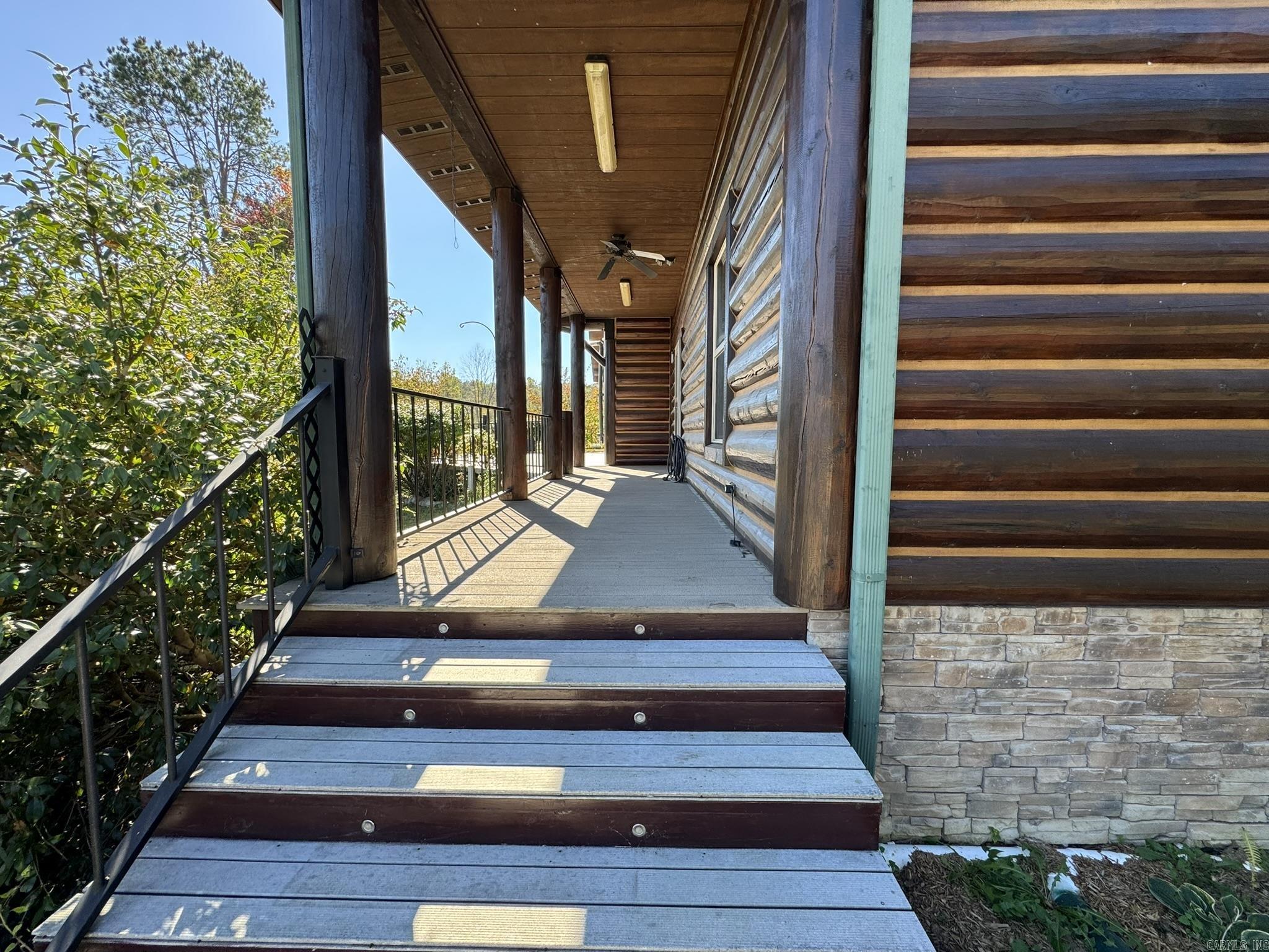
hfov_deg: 102.1
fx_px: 513
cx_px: 634
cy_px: 476
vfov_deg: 85.7
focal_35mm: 14
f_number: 2.2
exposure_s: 1/217
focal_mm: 2.22
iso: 40
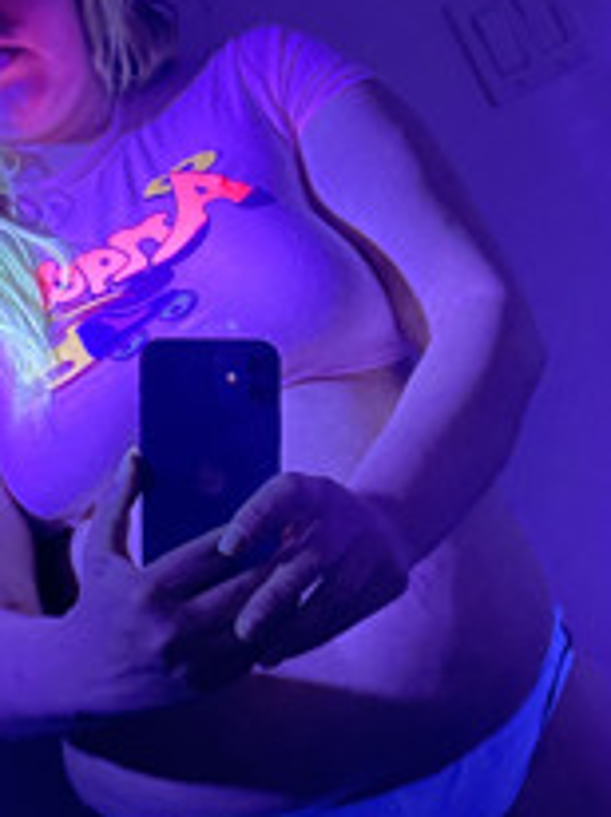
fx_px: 1273
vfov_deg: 35.5
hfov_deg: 27.0
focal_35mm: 54
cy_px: 478
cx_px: 313
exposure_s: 1/4
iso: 1250
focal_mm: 4.2
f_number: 1.6
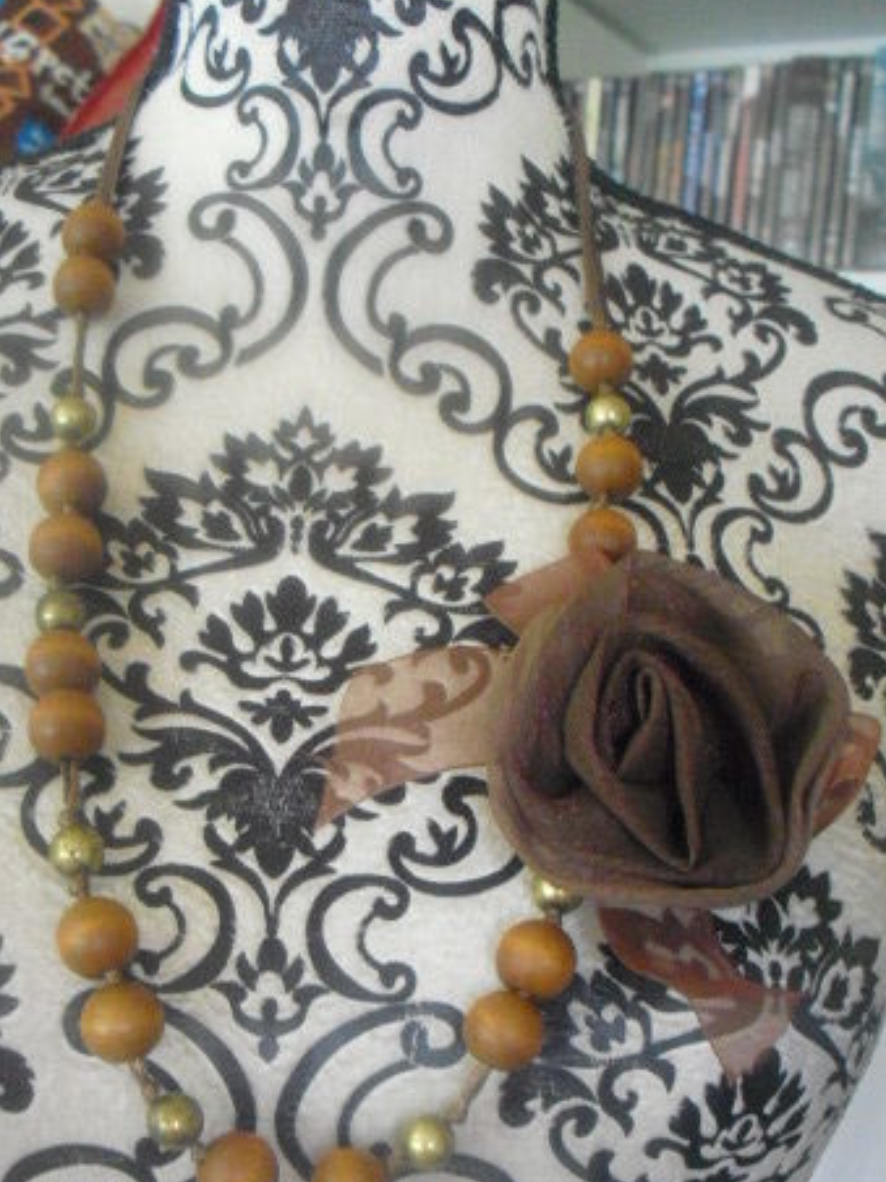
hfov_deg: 28.5
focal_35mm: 51
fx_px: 1740
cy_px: 761
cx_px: 395
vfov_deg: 37.2
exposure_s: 1/40
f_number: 3.1
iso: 800
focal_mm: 6.3
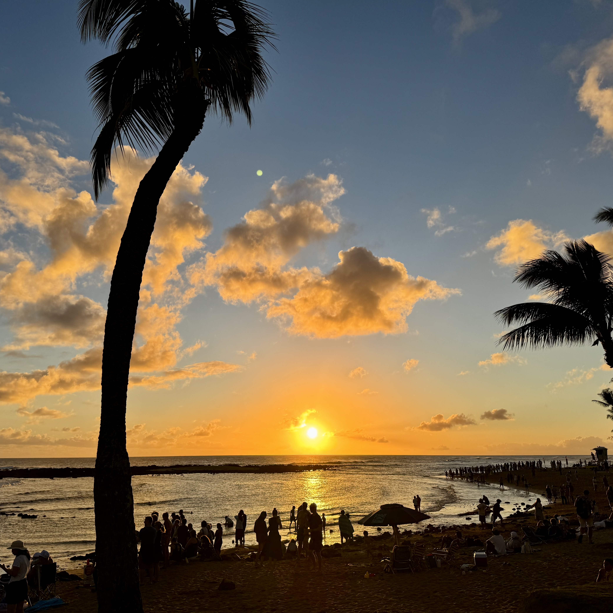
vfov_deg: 55.6
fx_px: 581
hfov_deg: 55.6
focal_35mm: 29
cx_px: 286
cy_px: 313
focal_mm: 6.76
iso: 80
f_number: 1.78
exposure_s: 1/4950
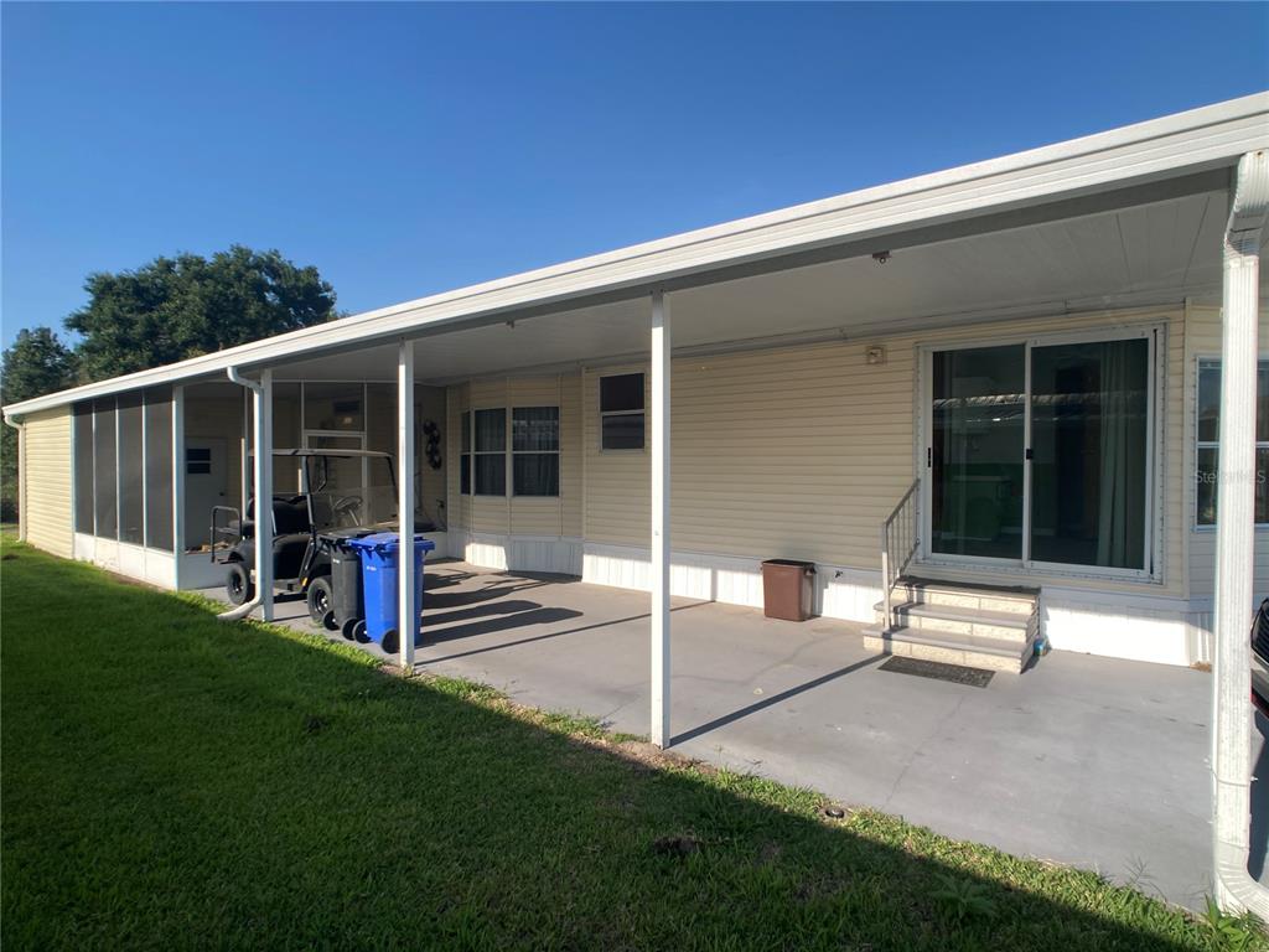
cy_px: 476
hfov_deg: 63.4
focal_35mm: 28
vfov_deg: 49.7
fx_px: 1026
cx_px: 634
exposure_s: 1/1845
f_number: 1.8
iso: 20
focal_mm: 3.99
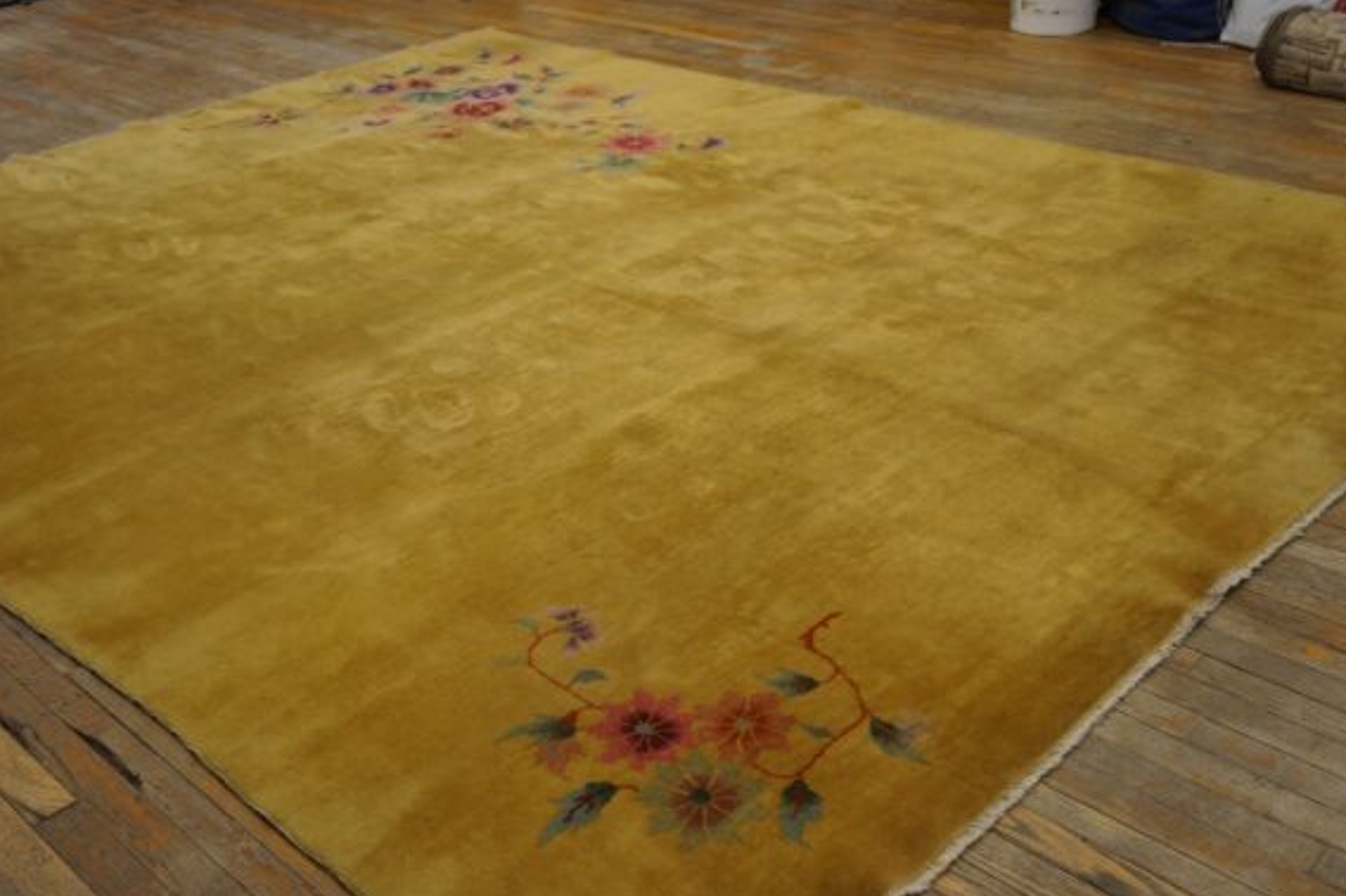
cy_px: 468
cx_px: 652
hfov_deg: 50.7
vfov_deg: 35.0
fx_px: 1420
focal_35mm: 38
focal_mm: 24
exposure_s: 1/60
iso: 400
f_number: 4
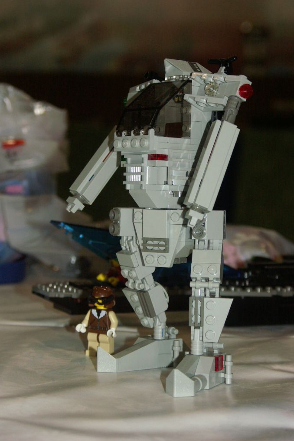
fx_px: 1347
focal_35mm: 110
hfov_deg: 12.5
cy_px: 221
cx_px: 128
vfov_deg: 18.6
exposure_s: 1/100
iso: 200
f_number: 3.5
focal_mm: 26.76
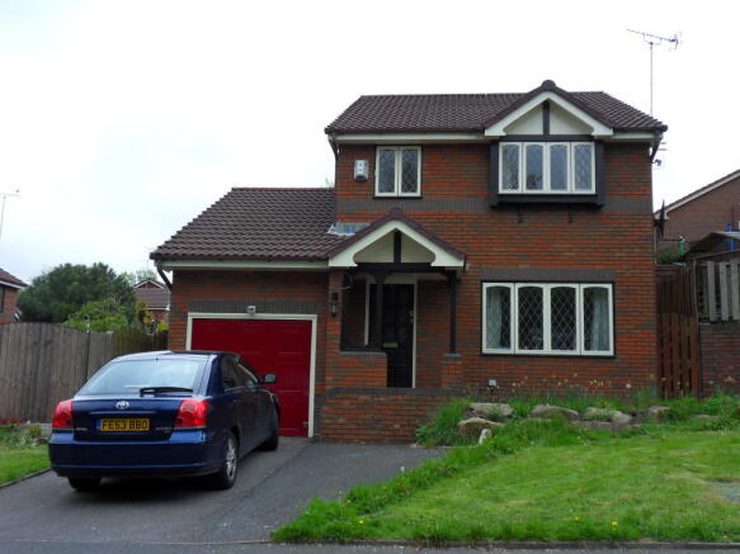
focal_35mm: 36
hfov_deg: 51.4
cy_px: 277
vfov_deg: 39.6
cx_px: 370
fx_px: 769
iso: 100
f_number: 3.9
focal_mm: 6.3
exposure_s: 1/90
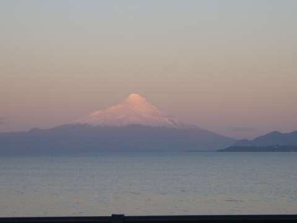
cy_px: 112
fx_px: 1098
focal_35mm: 128
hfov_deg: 15.4
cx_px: 148
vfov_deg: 11.6
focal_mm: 15.5
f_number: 5.3
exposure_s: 1/60
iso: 80
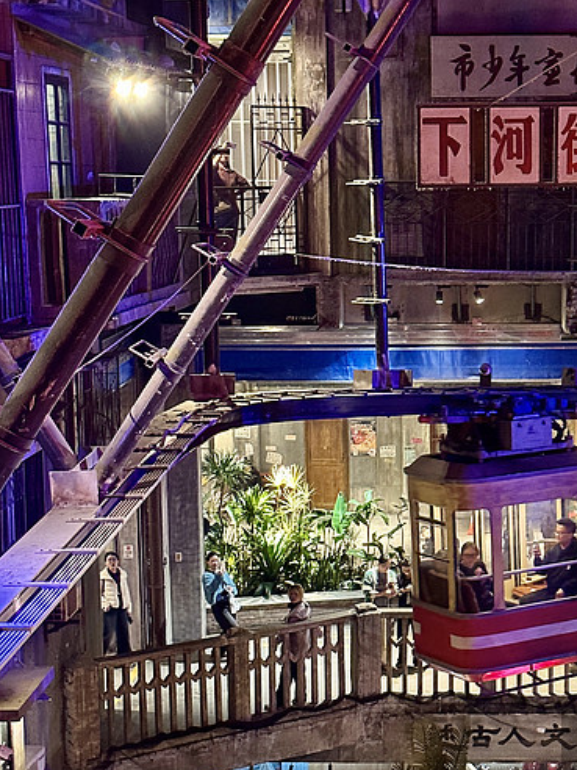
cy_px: 463
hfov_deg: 18.8
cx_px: 441
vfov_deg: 25.0
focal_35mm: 78
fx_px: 1734
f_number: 1.78
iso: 500
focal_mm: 6.86
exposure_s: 1/25
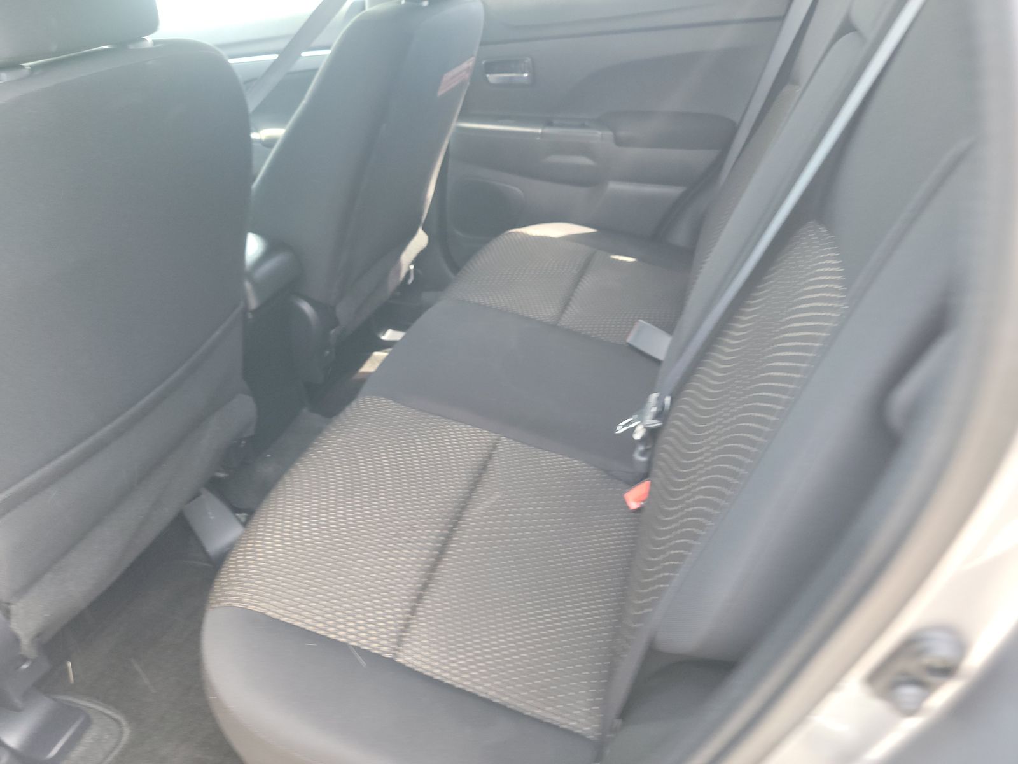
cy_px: 382
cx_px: 509
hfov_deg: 71.6
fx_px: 706
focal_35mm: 24
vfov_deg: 56.8
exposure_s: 1/59
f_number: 1.8
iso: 606
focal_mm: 6.7
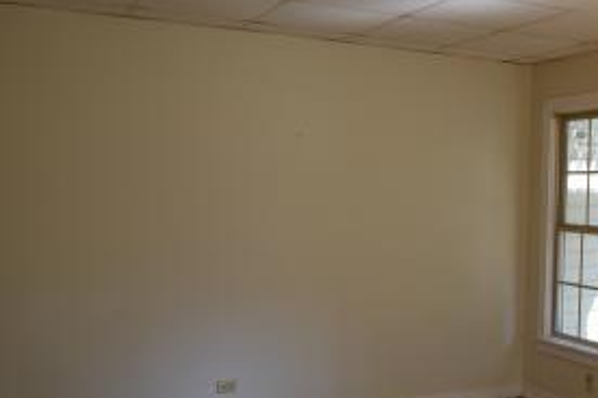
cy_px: 253
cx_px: 453
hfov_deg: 43.0
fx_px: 731
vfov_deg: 30.4
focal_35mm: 44
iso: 400
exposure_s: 1/100
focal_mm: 18
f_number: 5
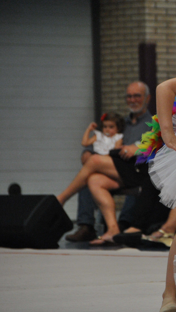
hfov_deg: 3.5
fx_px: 2853
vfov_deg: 6.3
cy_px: 157
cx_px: 239
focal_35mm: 344
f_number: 6
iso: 800
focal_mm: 140
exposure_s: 1/200
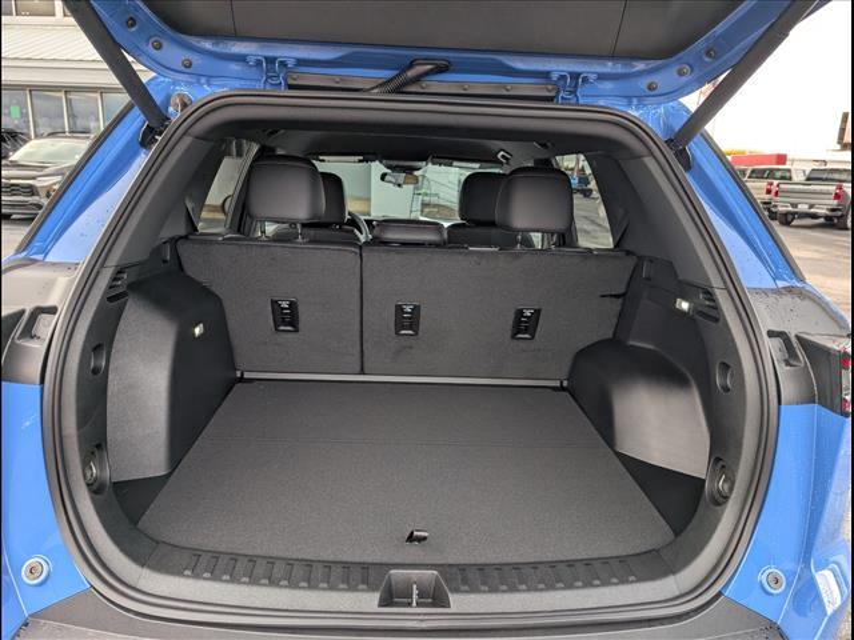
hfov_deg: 71.6
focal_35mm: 24
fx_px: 592
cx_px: 427
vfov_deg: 56.8
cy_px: 320
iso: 32
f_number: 1.68
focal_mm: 6.9
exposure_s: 1/159
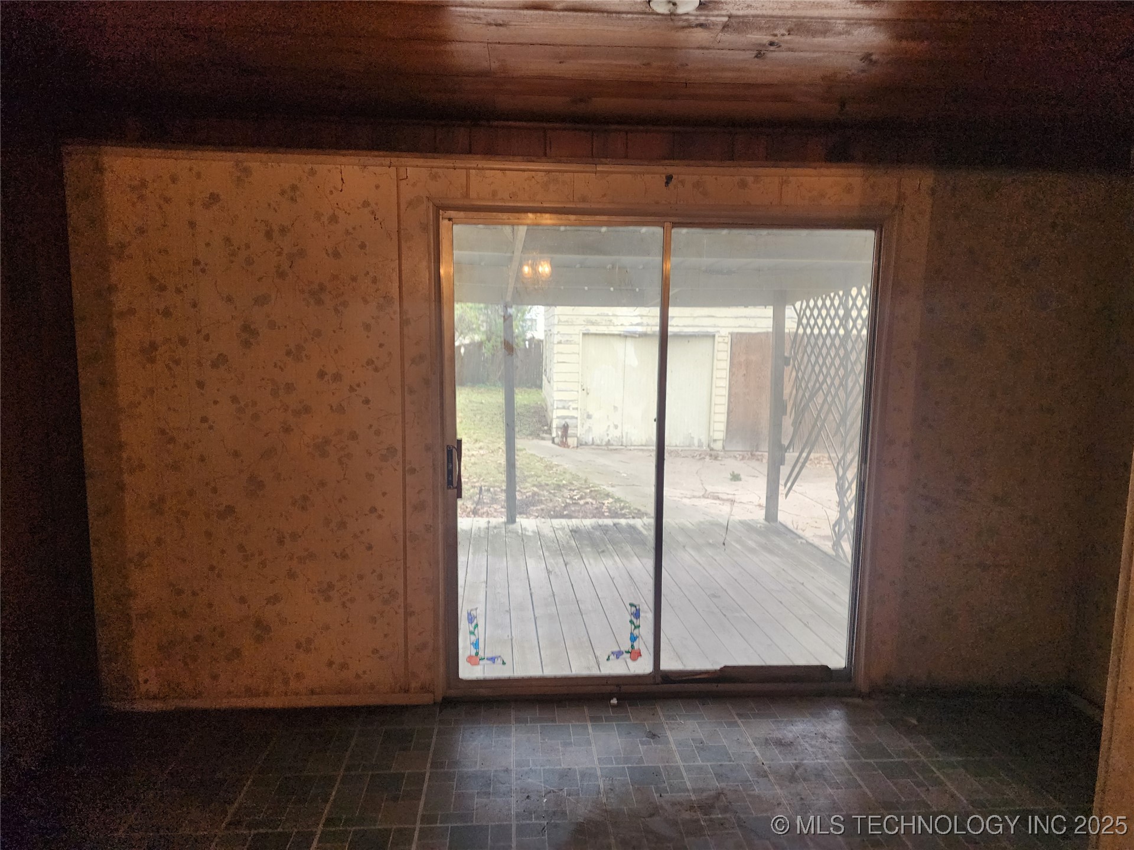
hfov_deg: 73.9
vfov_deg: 58.9
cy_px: 425
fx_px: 753
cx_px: 567
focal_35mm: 23
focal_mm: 6.4
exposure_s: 1/120
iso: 250
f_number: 1.8
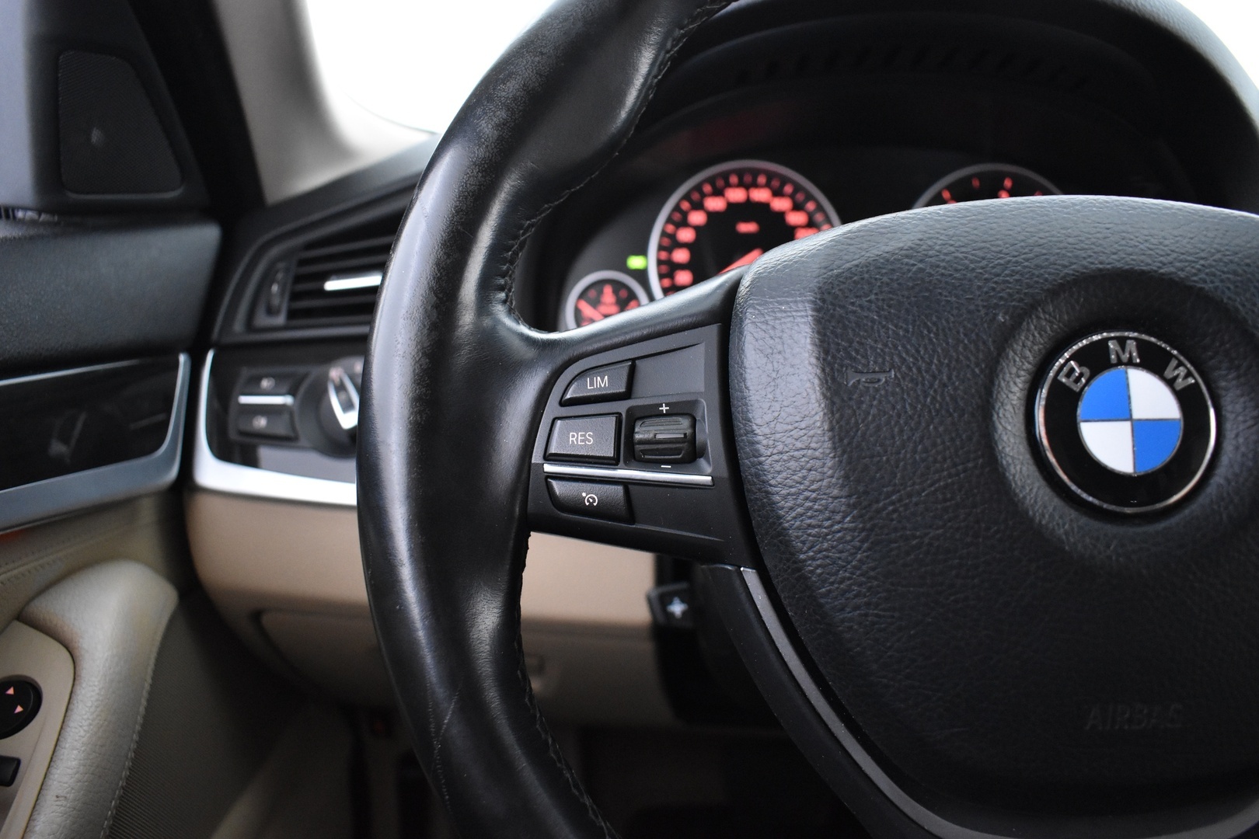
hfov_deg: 67.4
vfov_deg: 47.9
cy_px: 420
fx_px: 944
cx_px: 630
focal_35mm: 27
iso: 3200
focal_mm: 18
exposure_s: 1/25
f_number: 3.5
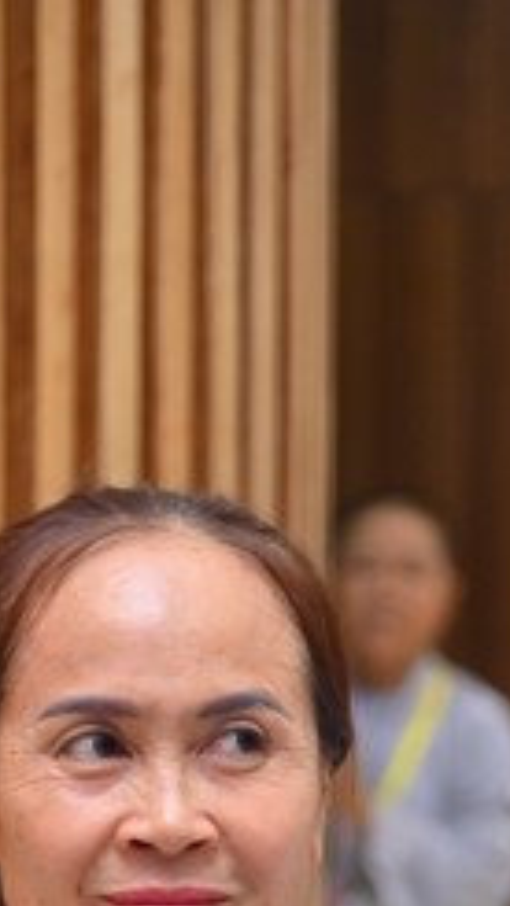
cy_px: 1198
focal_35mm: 228
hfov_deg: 5.3
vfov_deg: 9.3
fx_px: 5476
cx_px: 612
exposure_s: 1/160
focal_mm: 82
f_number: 4
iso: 1250
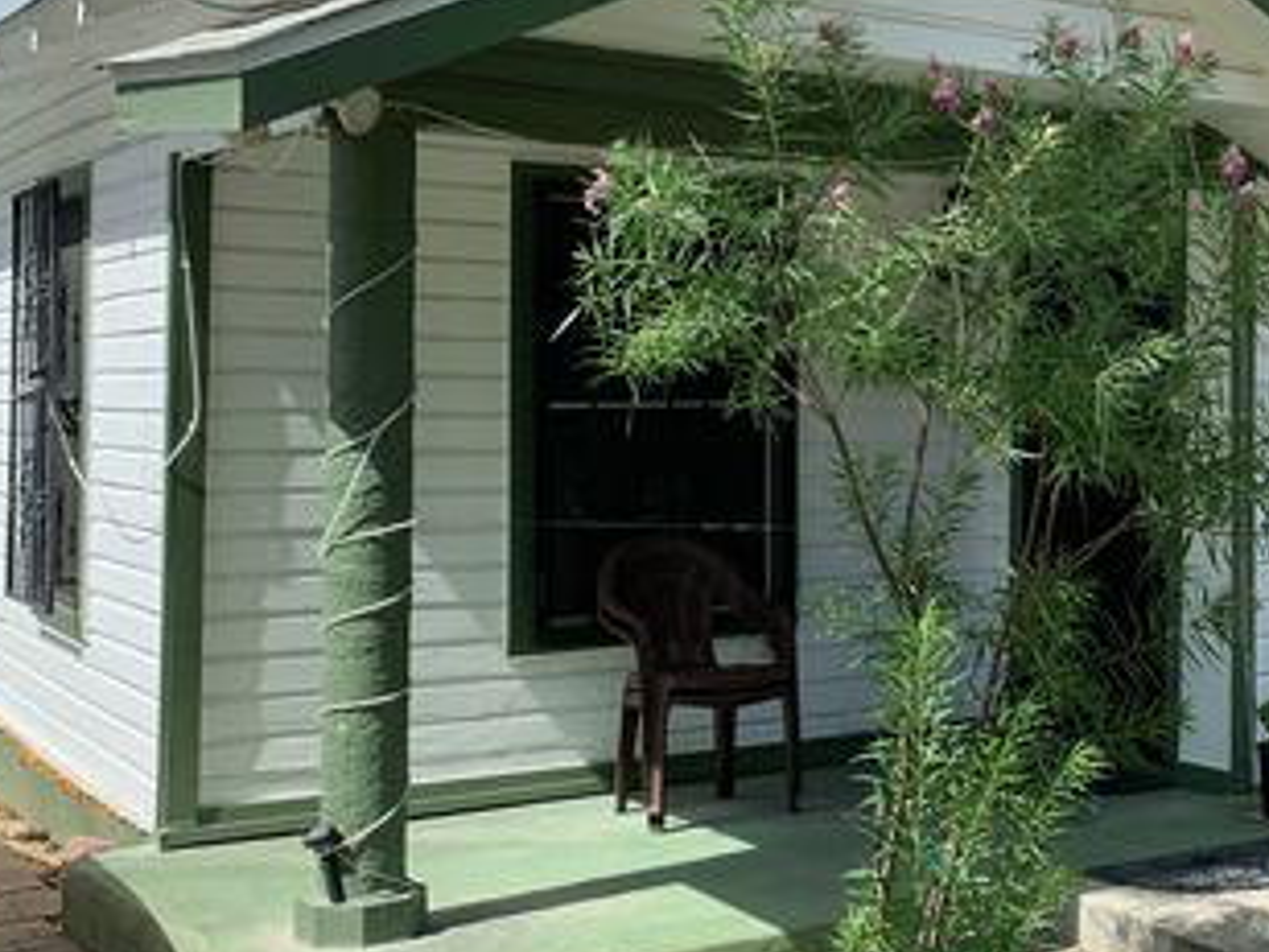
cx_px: 1191
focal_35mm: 54
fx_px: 1980
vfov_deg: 27.0
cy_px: 408
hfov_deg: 33.3
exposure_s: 1/1065
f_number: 1.8
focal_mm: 4.25
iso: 25
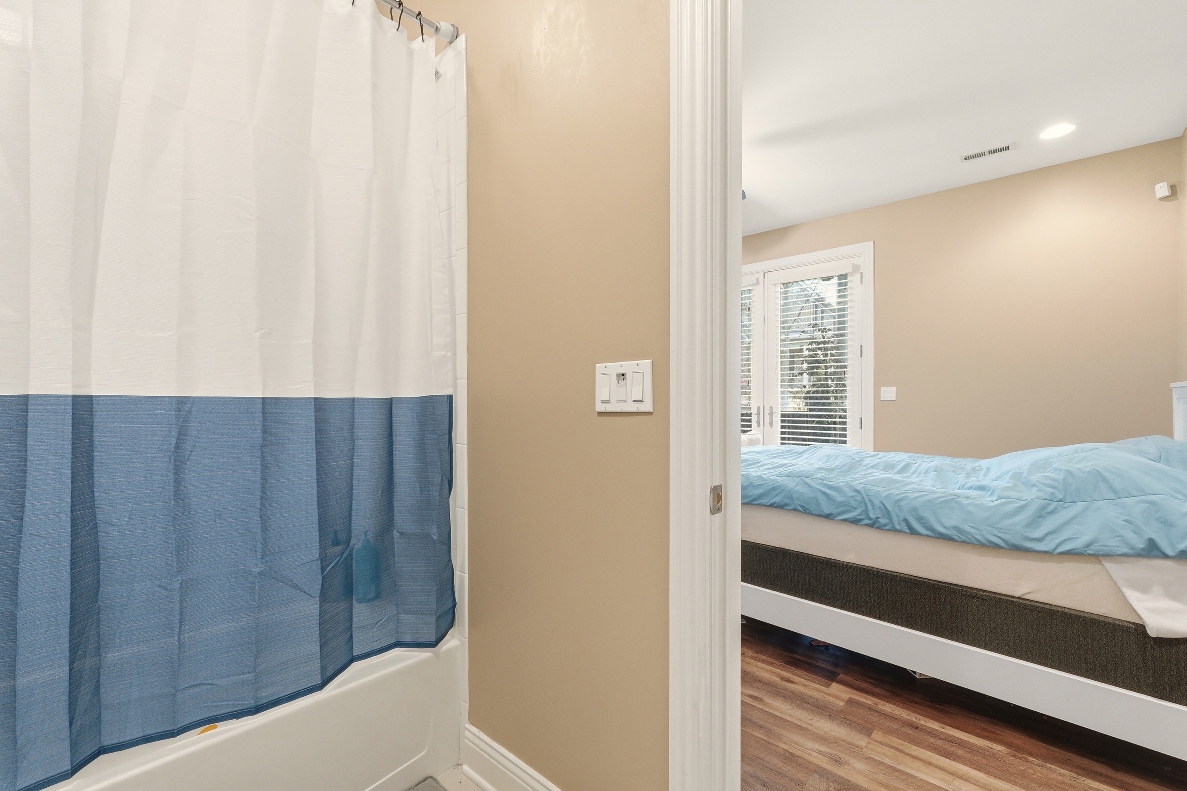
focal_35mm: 15
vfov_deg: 77.3
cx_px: 594
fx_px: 494
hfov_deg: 100.4
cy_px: 396
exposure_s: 1/40
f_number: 9
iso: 400
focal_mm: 10
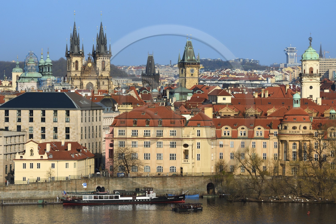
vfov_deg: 9.1
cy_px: 112
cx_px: 168
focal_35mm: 150
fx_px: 1400
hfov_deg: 13.7
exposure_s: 1/250
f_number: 14
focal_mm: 150
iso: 200
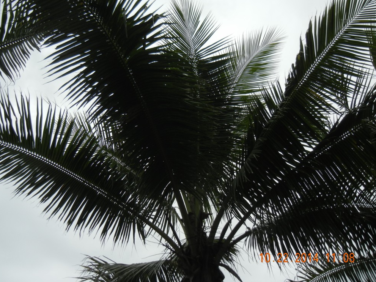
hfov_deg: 58.4
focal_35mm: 31
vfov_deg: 45.4
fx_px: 337
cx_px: 184
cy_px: 142
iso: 160
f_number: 7
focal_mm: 5.4
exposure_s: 1/470
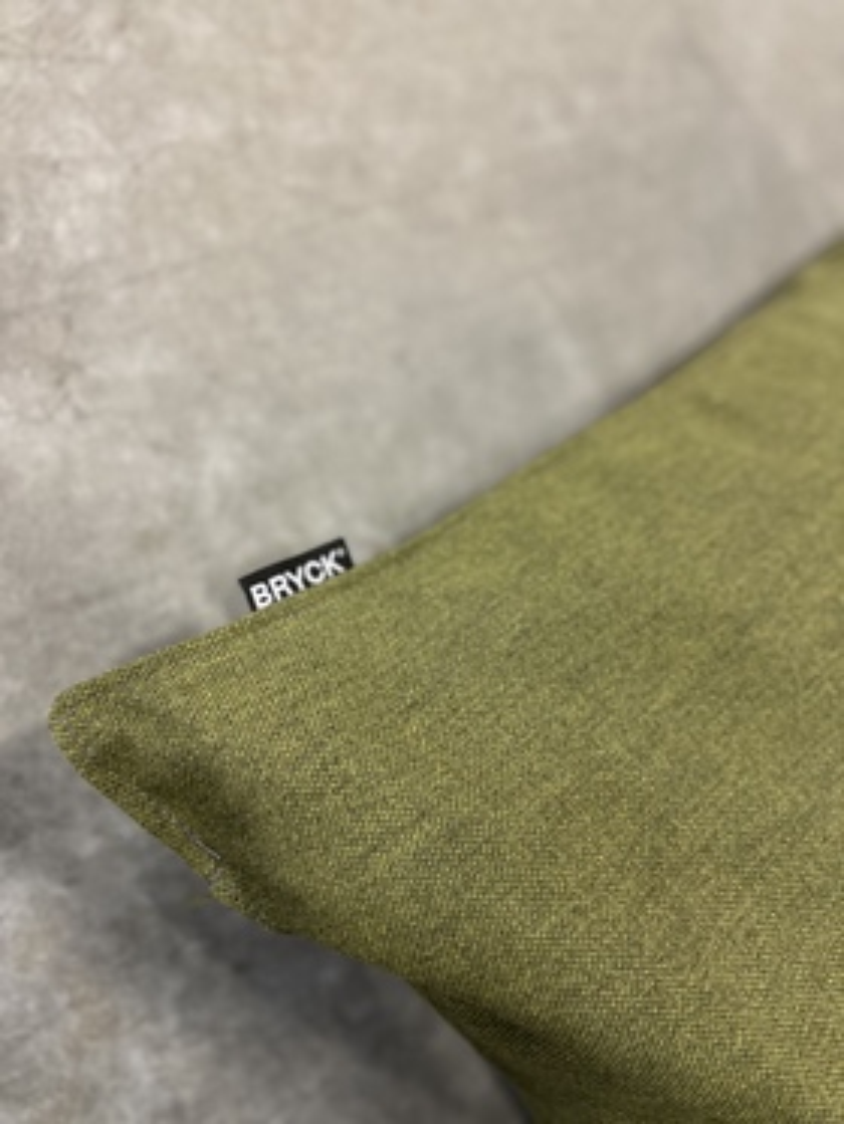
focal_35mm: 24
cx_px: 422
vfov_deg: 71.6
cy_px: 562
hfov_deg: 56.8
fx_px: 780
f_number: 1.78
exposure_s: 1/50
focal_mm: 6.86
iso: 500
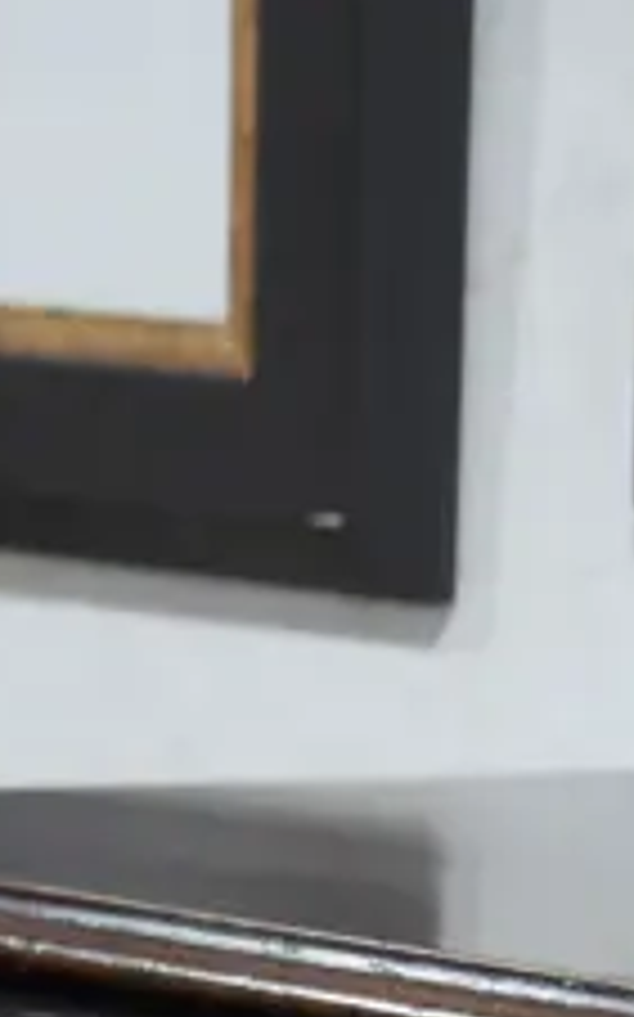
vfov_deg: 10.8
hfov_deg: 7.5
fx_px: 4789
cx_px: 875
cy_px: 2214
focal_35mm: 173
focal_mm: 18
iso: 1250
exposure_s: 1/60
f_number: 4
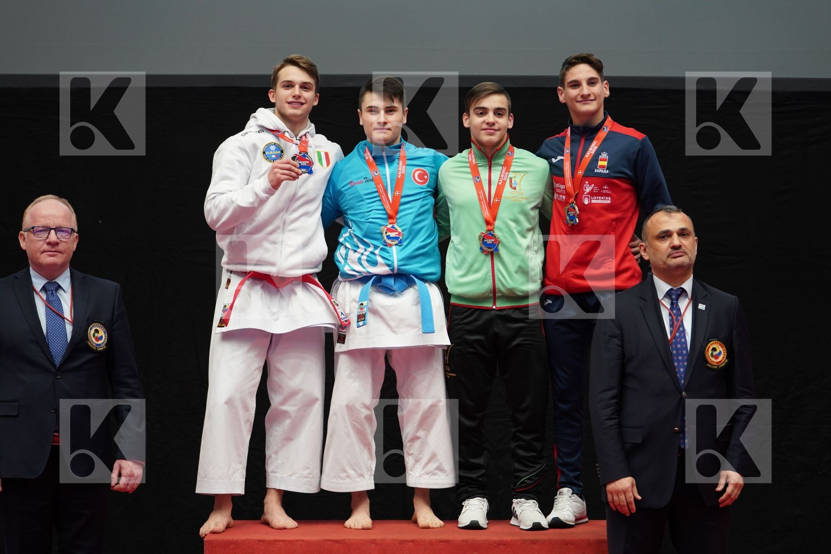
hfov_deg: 20.0
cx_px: 416
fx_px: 2354
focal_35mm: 102
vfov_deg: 13.4
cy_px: 277
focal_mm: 102
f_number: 2.8
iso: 1250
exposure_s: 1/320
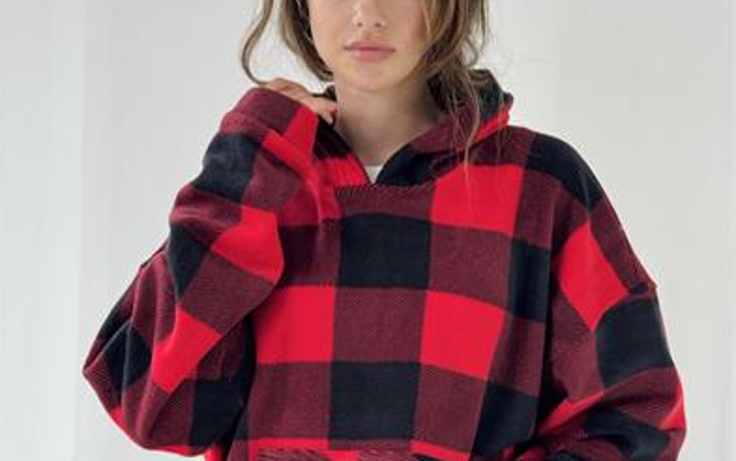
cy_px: 222
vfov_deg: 18.9
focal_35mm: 69
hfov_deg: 29.8
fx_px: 1385
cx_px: 363
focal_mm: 6.76
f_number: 1.78
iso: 64
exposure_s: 1/171
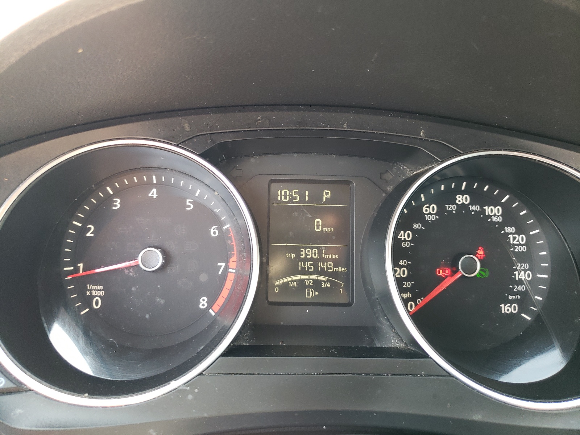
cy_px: 218
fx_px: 436
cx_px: 290
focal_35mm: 26
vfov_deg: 53.1
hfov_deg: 67.3
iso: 87
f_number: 1.5
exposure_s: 1/60.2
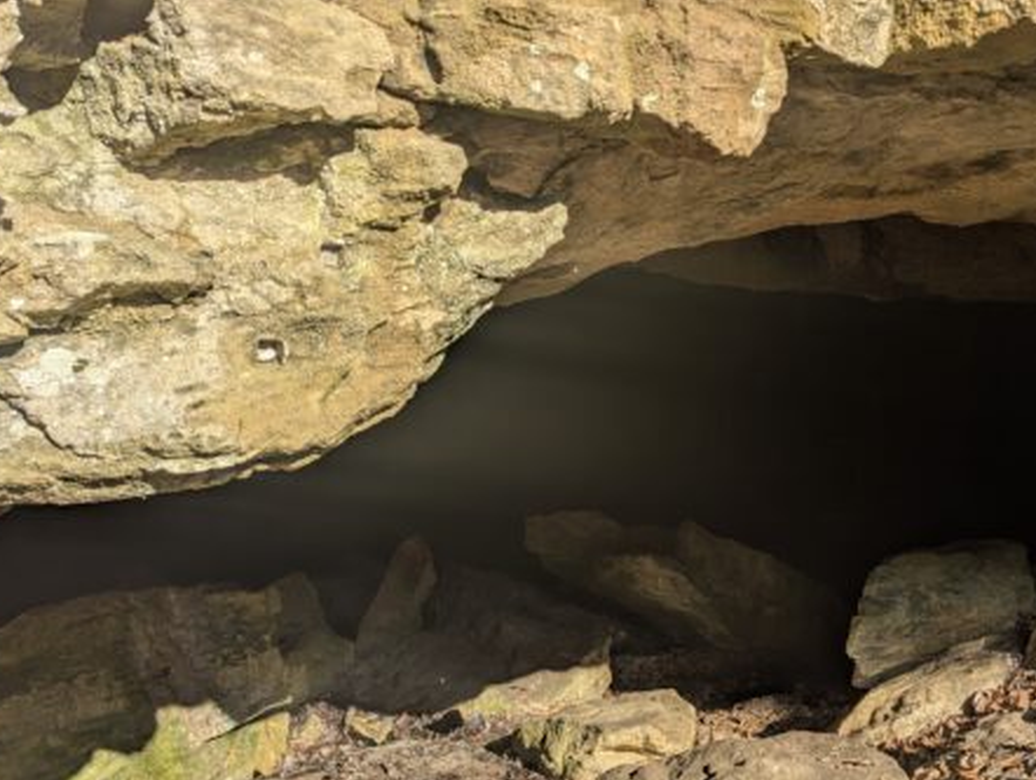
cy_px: 502
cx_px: 673
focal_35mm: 38
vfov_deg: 37.5
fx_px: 1139
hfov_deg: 48.3
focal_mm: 6.81
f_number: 1.85
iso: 46
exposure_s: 1/1019
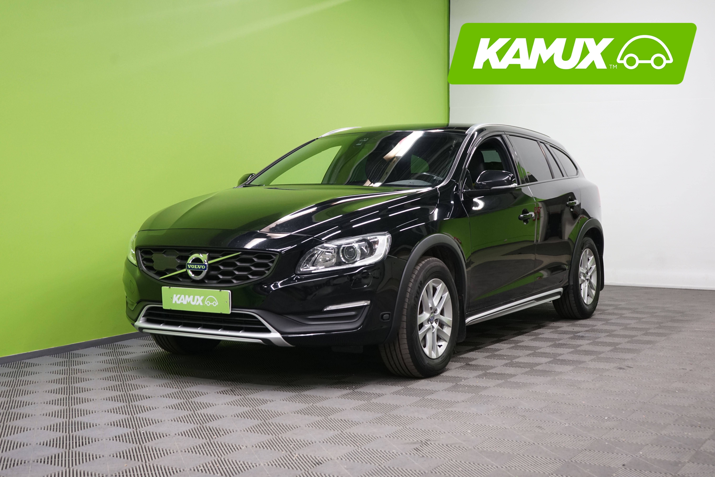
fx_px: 973
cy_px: 238
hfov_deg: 40.3
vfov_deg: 27.5
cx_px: 358
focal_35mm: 49
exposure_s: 1/50
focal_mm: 49
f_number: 5.6
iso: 1000
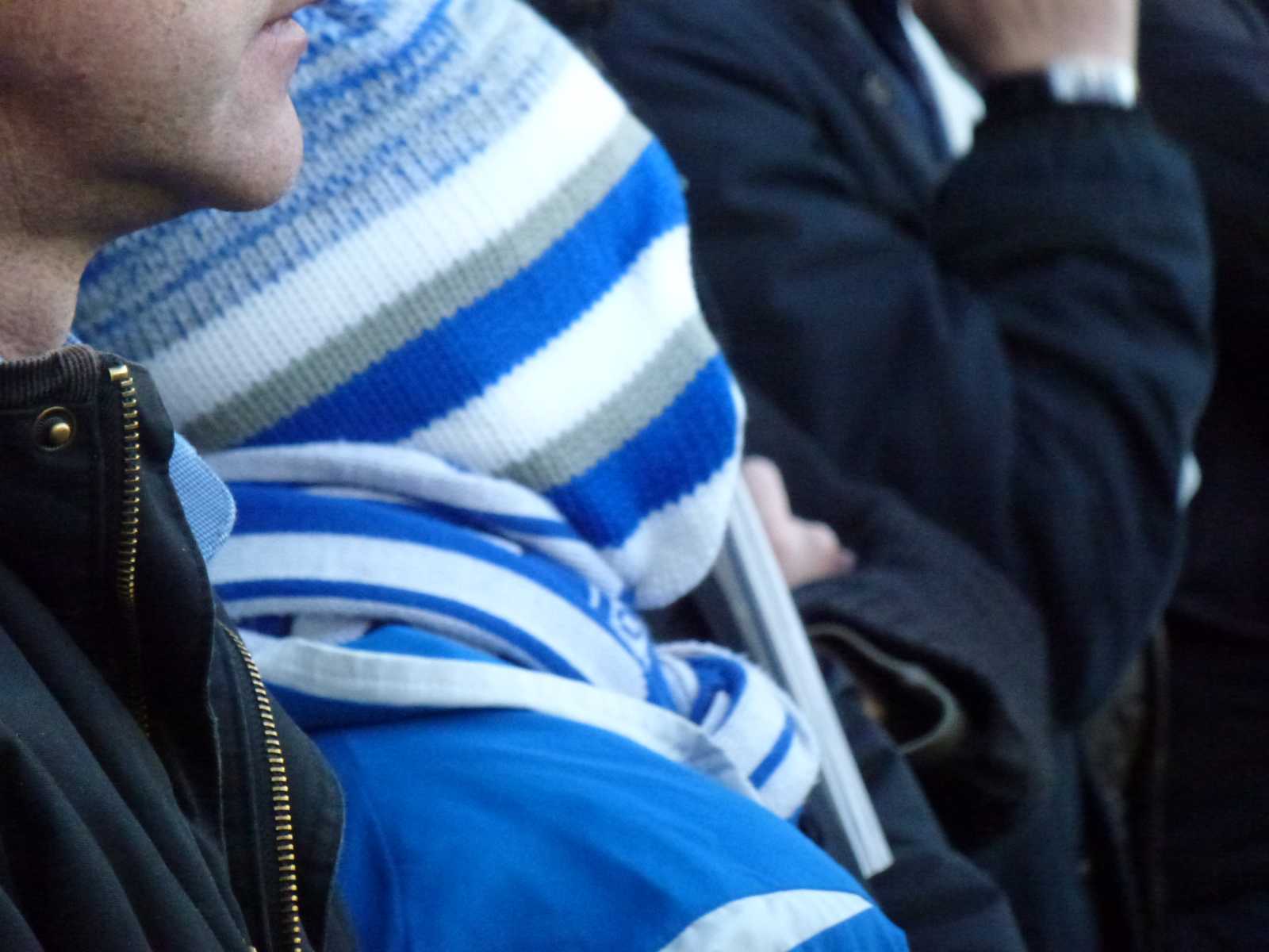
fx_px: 8505
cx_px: 634
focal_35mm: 232
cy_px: 476
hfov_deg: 8.5
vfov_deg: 6.4
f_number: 5.6
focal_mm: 41.5
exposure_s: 1/40
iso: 800
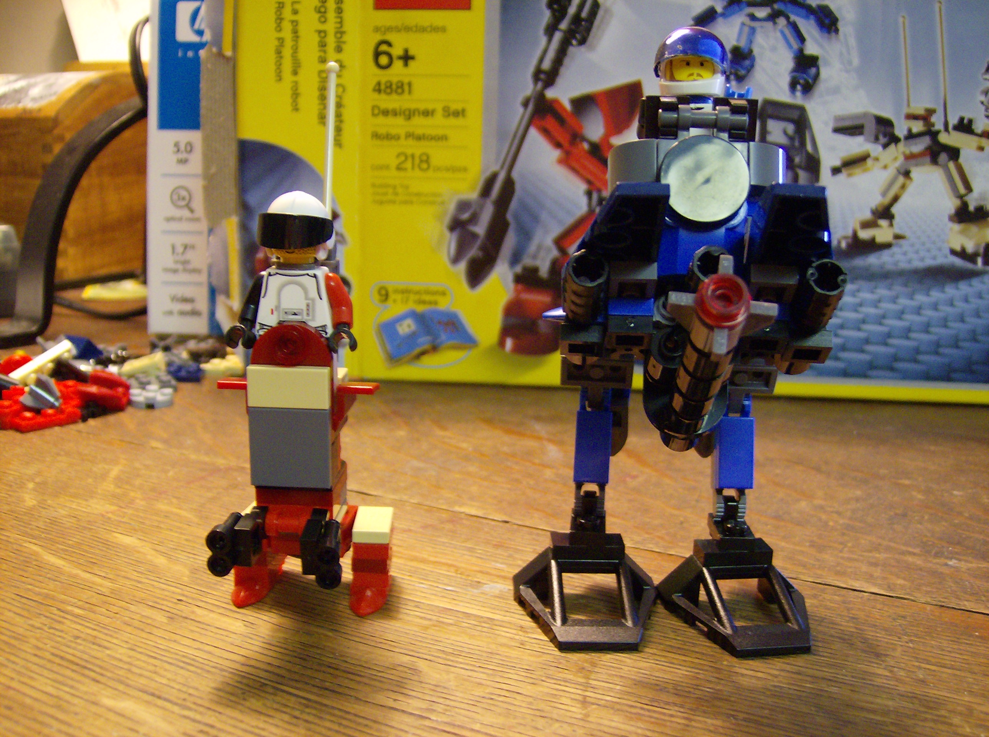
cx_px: 494
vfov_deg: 39.5
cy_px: 368
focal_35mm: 36
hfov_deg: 51.5
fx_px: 1026
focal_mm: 6
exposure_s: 1/14.7
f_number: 2.8
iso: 200
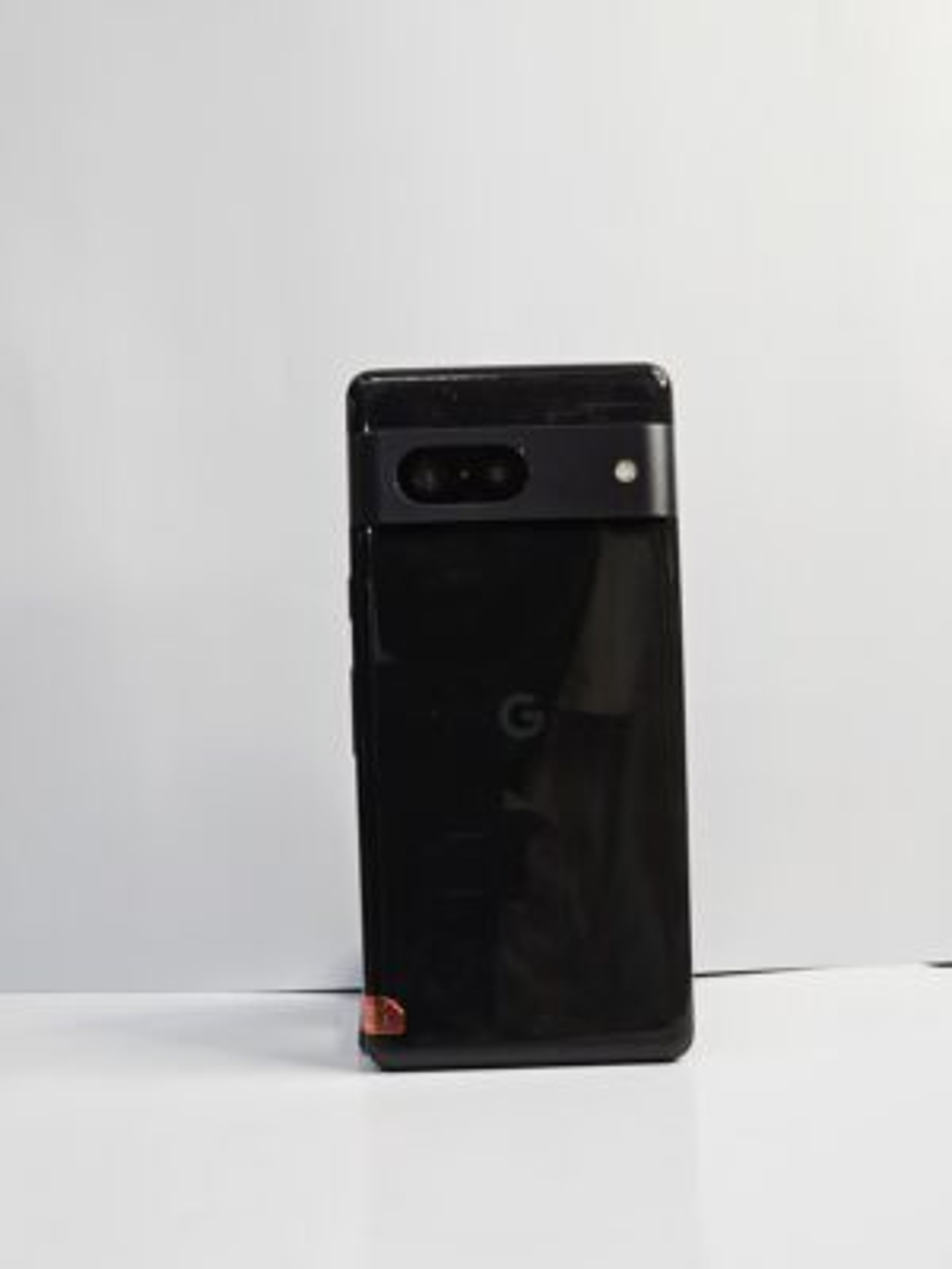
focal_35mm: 69
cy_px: 634
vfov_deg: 28.2
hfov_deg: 21.3
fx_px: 2530
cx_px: 476
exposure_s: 1/50
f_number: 2.4
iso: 50
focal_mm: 7.9
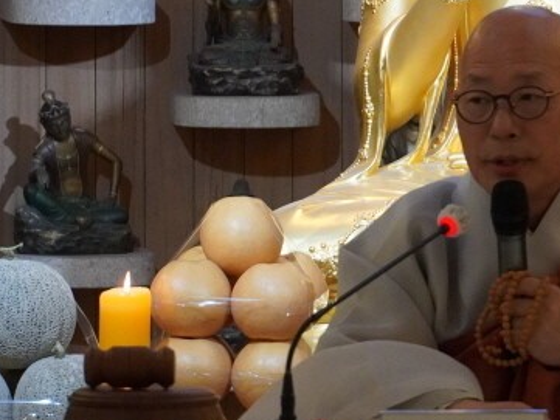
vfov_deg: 2.8
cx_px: 515
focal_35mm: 539
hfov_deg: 3.7
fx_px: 8728
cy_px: 91
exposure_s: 1/250
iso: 3200
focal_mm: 135
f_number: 5.6
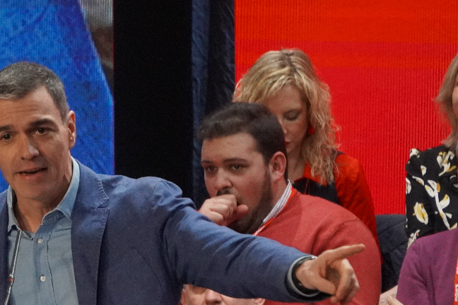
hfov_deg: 2.6
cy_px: 239
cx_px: 17
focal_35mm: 778
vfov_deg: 1.8
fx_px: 9897
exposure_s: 1/400
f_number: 6.3
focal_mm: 210
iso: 4000
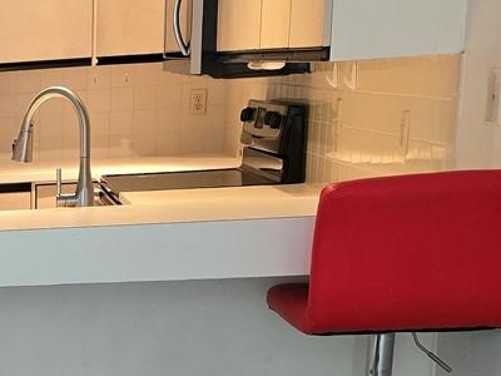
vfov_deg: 15.4
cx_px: -239
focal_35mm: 92
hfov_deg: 18.9
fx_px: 1332
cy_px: 469
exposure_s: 1/120
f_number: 1.7
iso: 640
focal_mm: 6.3
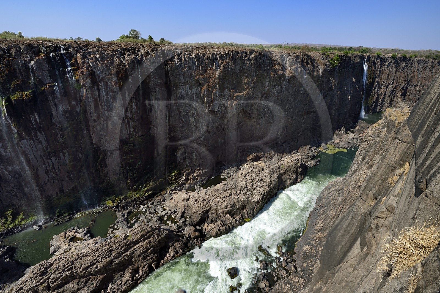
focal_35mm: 15
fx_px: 183
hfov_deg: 100.4
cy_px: 146
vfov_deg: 77.2
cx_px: 220
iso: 200
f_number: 13
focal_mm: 15
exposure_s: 1/160
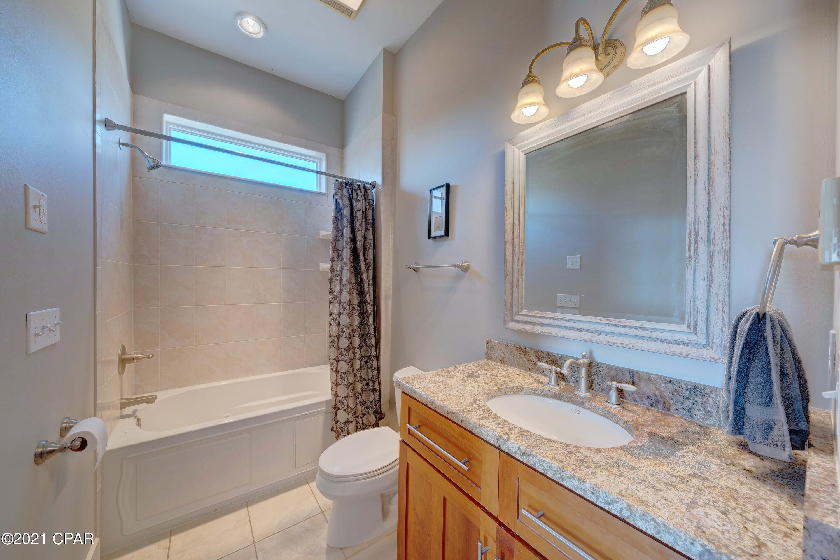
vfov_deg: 90.0
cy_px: 280
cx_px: 420
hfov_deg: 112.6
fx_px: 280
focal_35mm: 12
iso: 100
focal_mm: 12
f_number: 8
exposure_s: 1/5
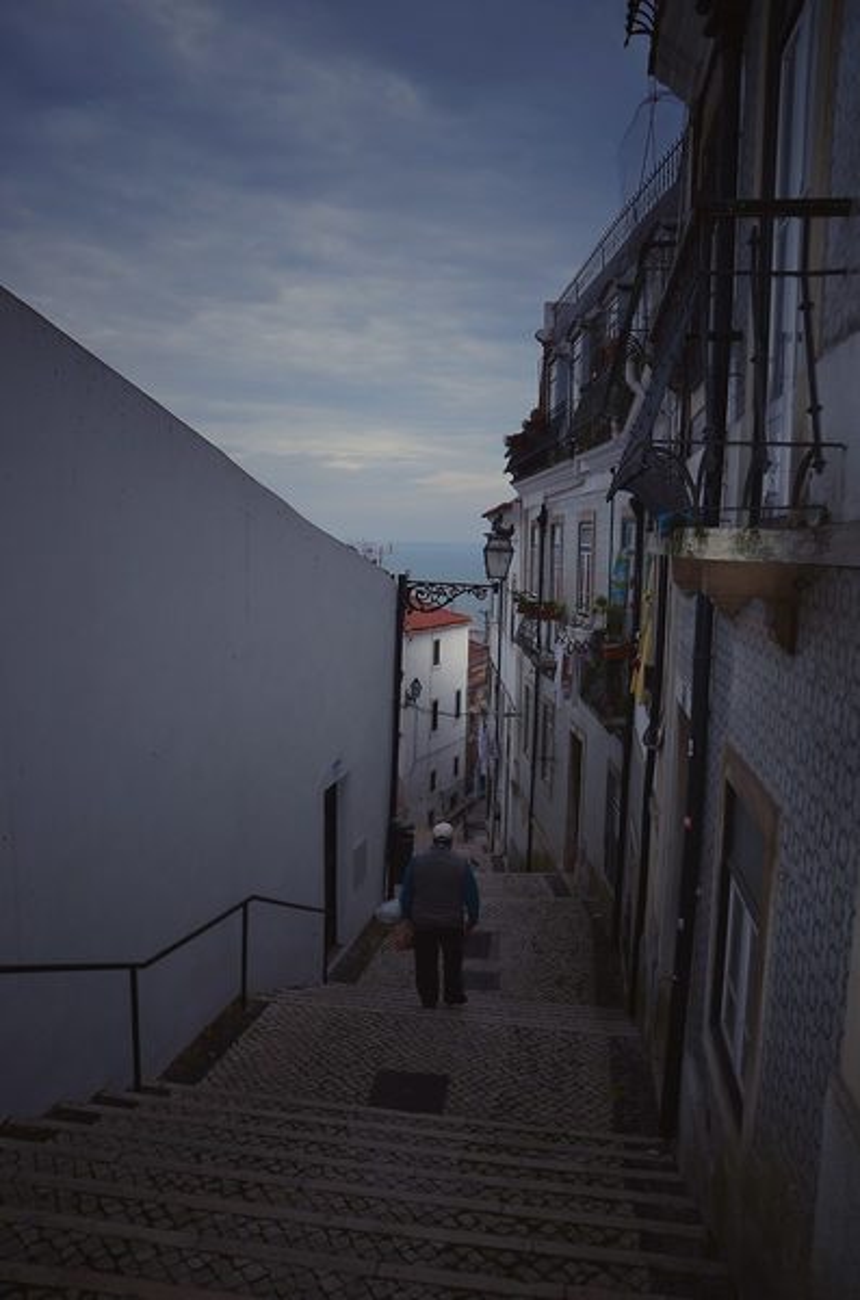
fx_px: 1729
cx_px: 430
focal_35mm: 48
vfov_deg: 41.2
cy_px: 650
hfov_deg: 27.9
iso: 200
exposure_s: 1/250
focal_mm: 32
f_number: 7.1
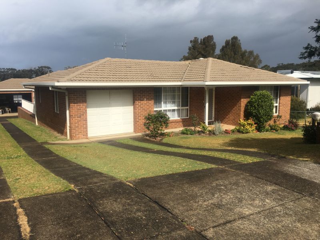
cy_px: 120
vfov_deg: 48.2
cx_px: 160
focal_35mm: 29
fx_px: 268
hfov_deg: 61.7
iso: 25
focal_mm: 4.15
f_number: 2.2
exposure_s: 1/2079
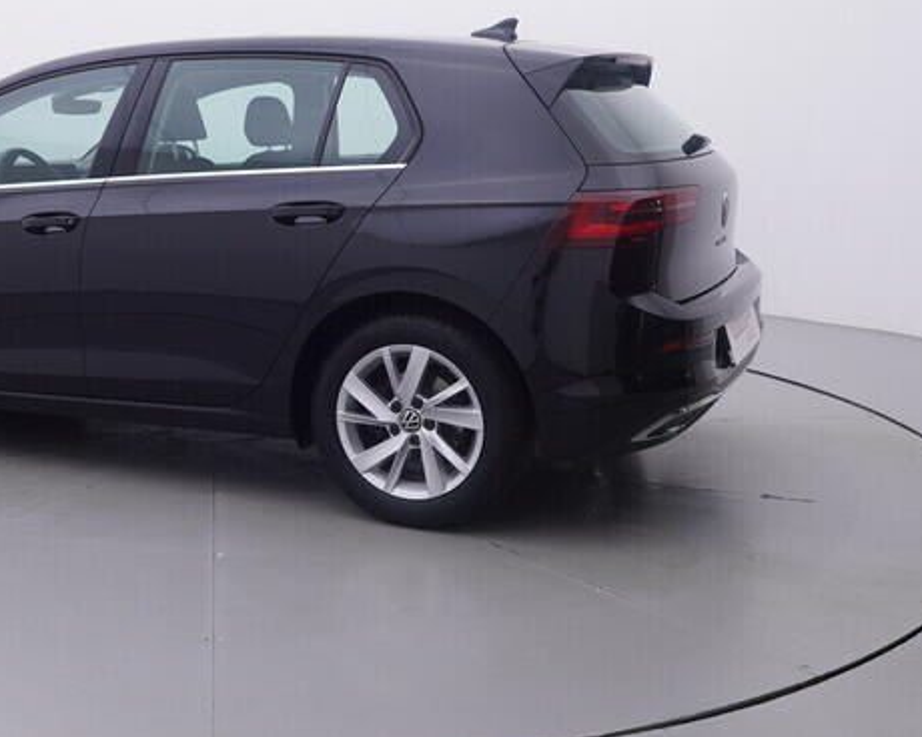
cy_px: 260
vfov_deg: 31.9
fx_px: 1284
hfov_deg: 38.3
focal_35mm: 47
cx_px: 214
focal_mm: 15
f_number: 5
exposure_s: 1/80
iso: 200
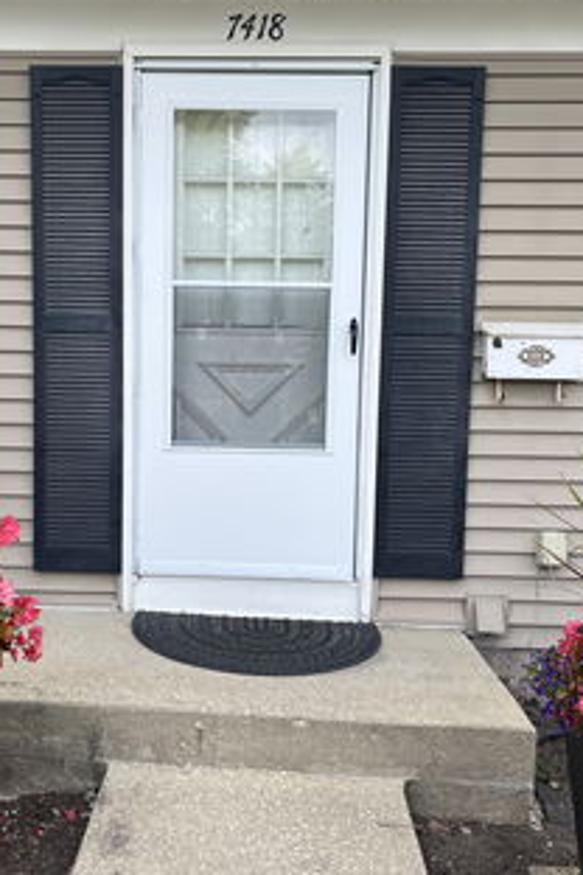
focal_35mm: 37
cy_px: 429
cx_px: 237
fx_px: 899
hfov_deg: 35.8
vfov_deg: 51.9
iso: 50
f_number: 1.6
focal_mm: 5.1
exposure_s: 1/1009
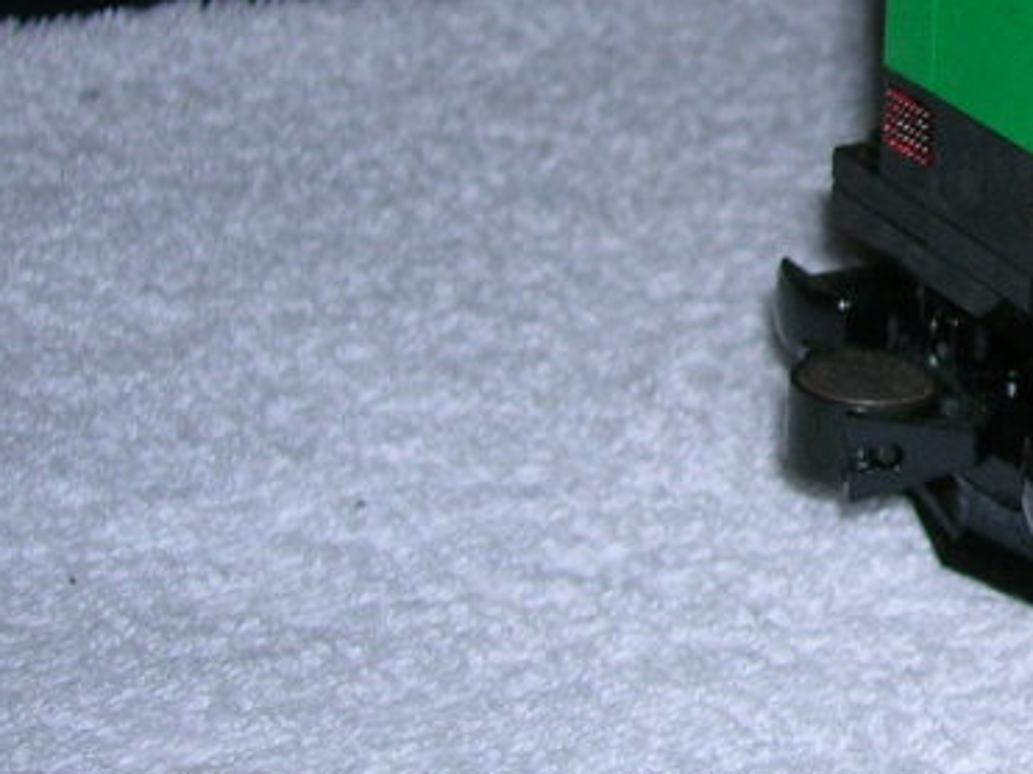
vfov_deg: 12.7
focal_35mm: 116
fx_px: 3461
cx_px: 1414
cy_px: 125
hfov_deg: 15.9
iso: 50
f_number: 3.1
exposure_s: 1/60.1
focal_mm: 7
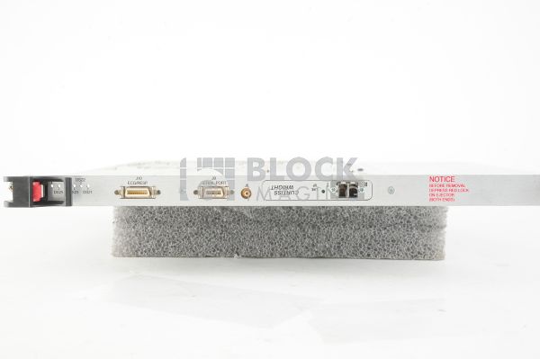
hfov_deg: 39.6
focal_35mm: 50
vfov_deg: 26.9
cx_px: 270
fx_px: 749
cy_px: 180
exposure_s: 1/125
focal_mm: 50
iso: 1600
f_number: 11
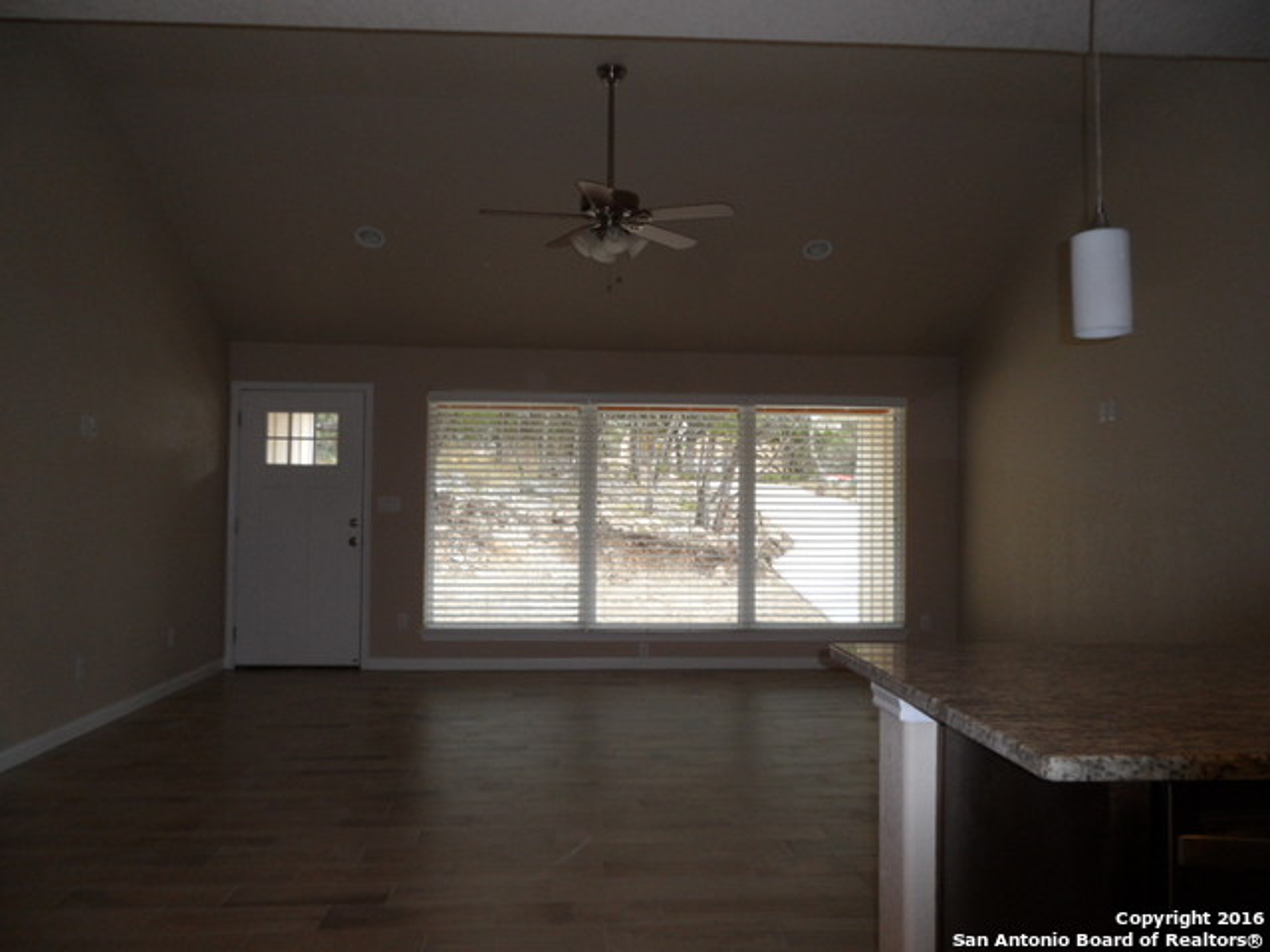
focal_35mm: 27
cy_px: 476
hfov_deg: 65.3
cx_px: 635
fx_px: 991
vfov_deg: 51.4
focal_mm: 4.9
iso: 120
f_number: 3.5
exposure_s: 1/90
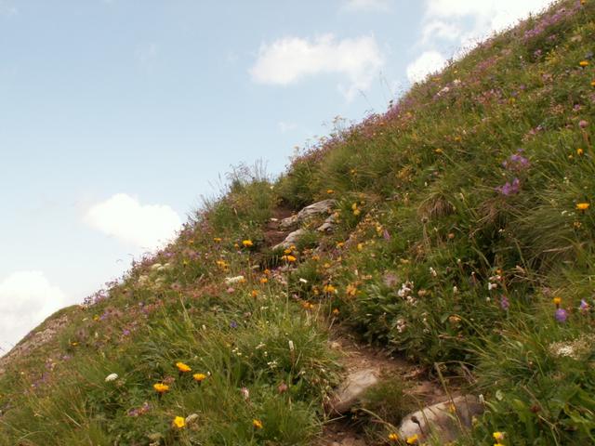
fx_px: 602
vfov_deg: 40.7
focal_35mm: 35
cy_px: 223
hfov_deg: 52.6
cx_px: 298
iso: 50
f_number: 8
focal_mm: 5.86
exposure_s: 1/60
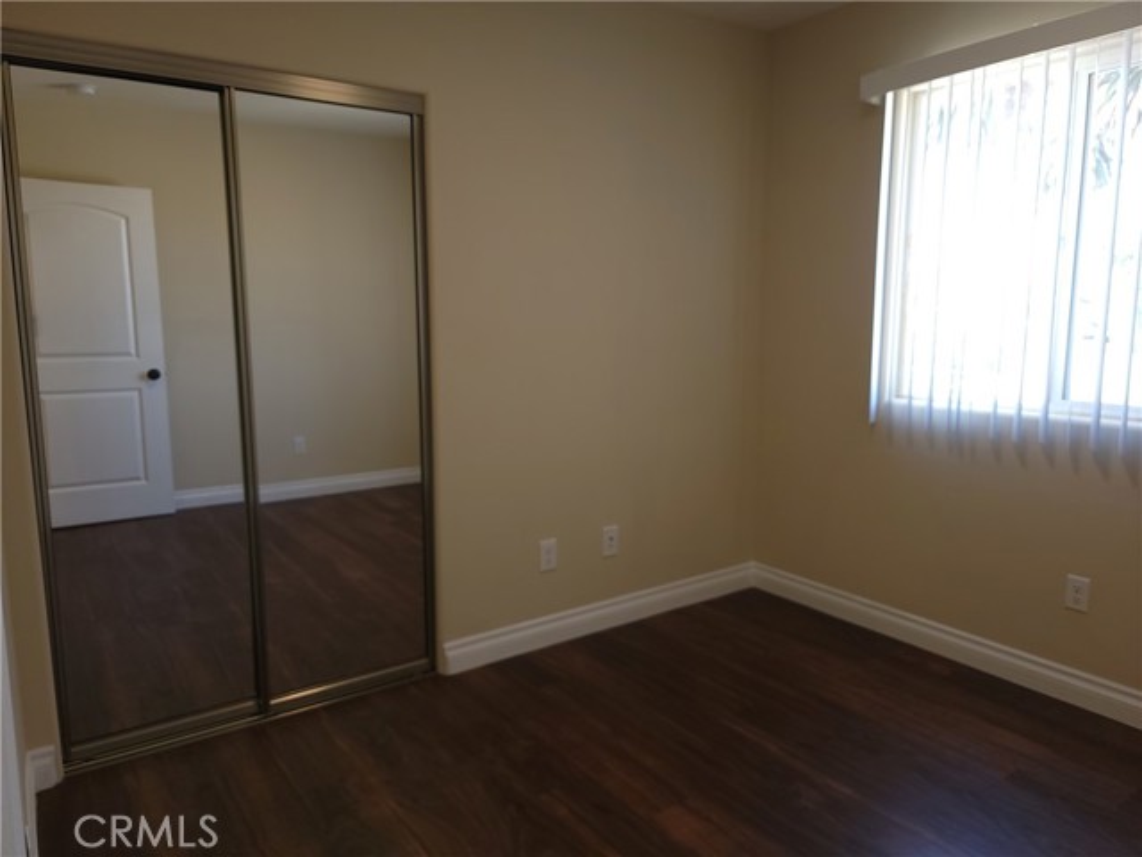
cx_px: 571
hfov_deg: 71.6
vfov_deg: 56.8
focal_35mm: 24
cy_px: 428
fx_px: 792
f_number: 1.8
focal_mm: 6.7
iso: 40
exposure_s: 1/60
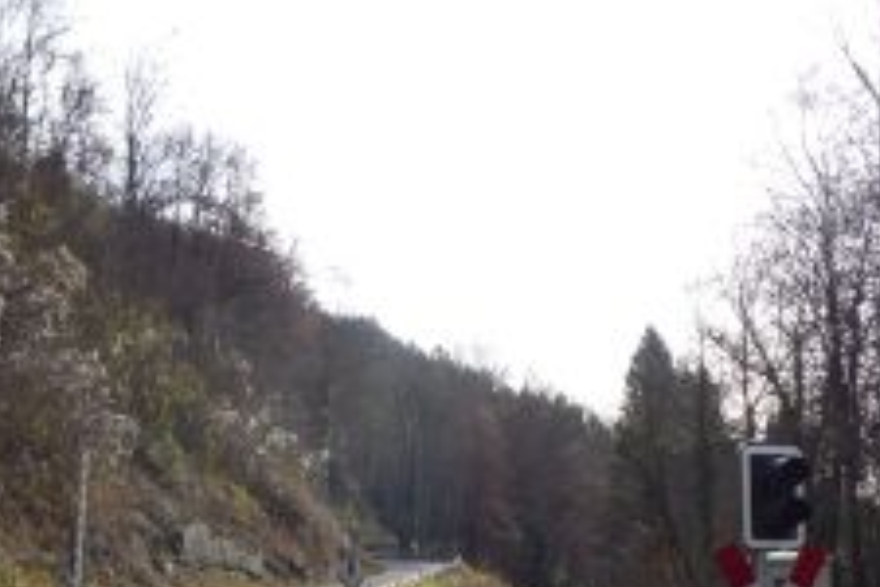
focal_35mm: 71
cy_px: 689
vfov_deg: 18.3
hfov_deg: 28.5
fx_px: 1735
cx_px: 422
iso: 100
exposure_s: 1/250
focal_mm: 5.2
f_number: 4
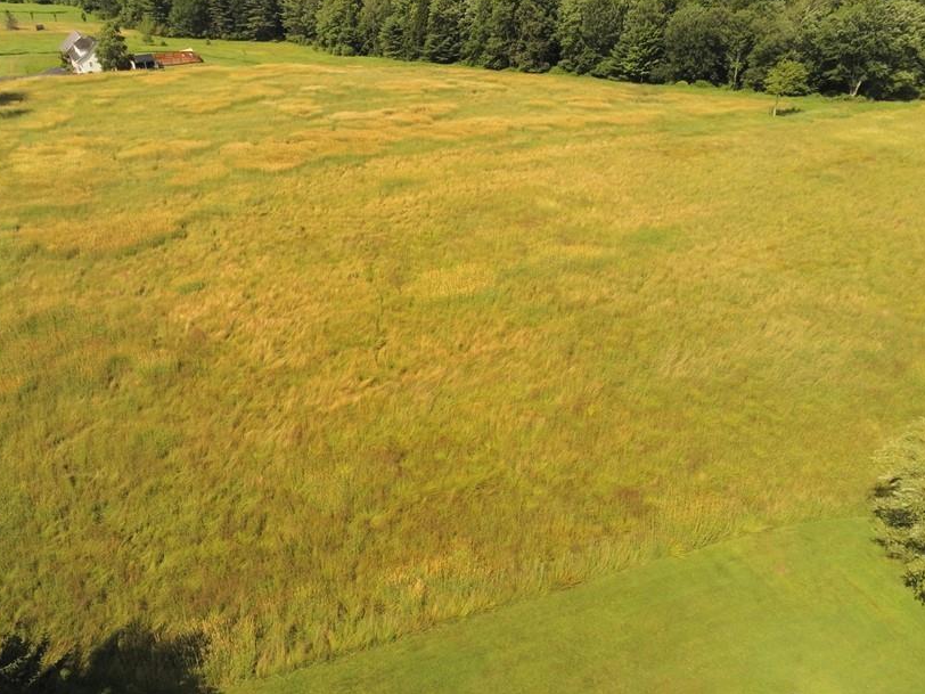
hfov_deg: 61.5
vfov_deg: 48.2
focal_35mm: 29
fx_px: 775
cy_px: 332
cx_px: 420
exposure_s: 1/1923
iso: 145
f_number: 2.4
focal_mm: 4
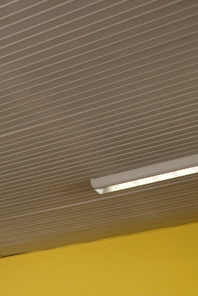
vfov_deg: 19.9
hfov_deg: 10.5
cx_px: -408
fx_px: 734
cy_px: 437
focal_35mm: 89
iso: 200
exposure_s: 1/80
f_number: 4
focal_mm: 17
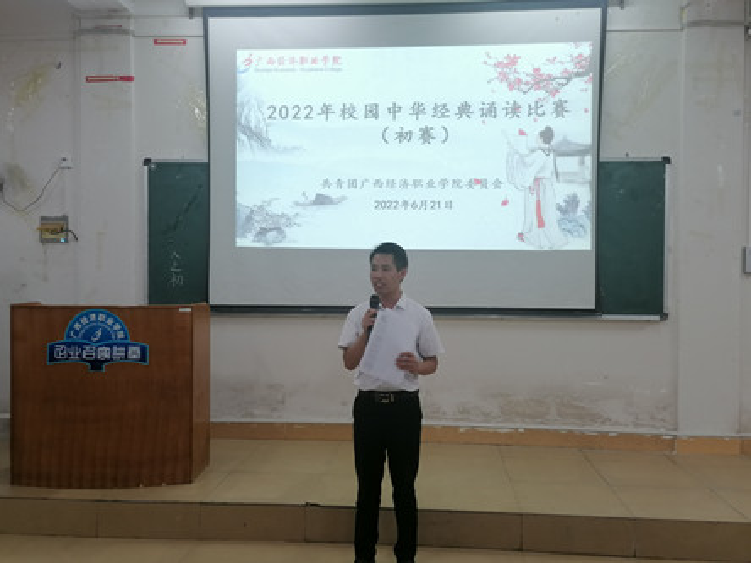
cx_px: 376
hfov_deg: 55.4
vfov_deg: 42.9
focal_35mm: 33
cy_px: 282
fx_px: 716
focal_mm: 5.3
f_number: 1.8
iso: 80
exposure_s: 1/33.3
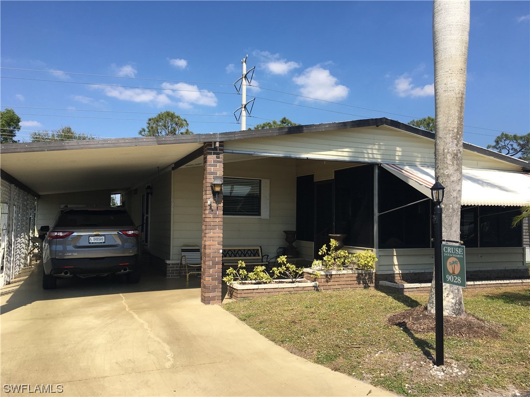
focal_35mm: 29
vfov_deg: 48.2
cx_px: 265
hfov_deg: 61.7
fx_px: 444
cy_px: 198
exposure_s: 1/1538
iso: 25
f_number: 2.2
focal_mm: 4.15
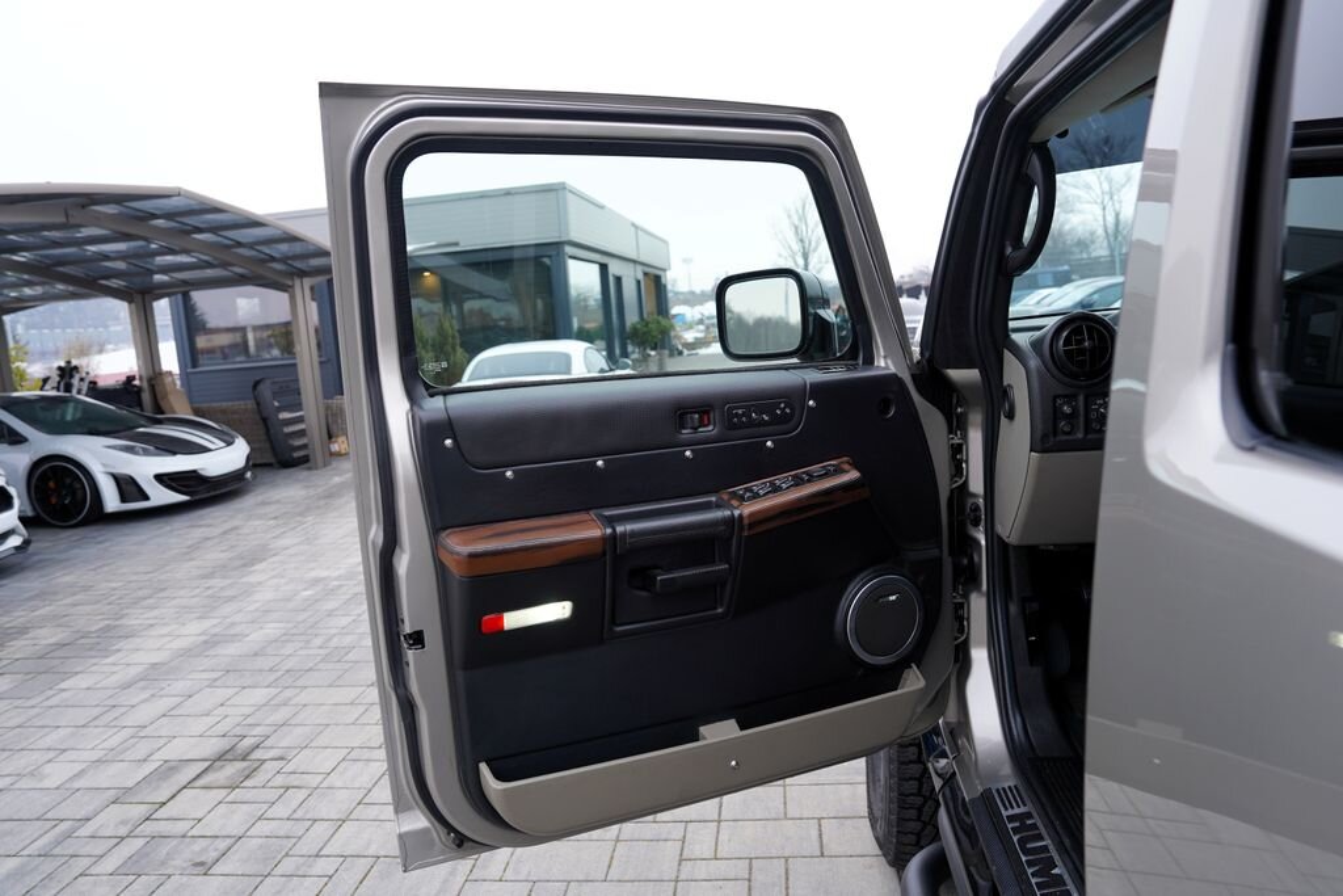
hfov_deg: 73.7
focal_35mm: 24
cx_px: 672
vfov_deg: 53.1
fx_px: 895
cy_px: 448
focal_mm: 24
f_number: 4
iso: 100
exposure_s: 1/60
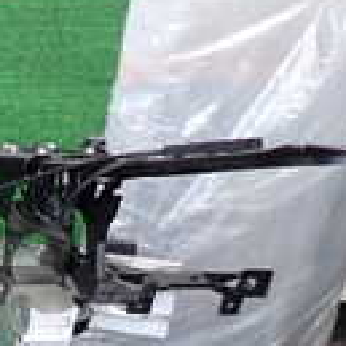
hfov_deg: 13.9
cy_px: 418
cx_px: -378
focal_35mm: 103
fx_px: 1165
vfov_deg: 16.2
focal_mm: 4.5
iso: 100
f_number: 2
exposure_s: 1/200
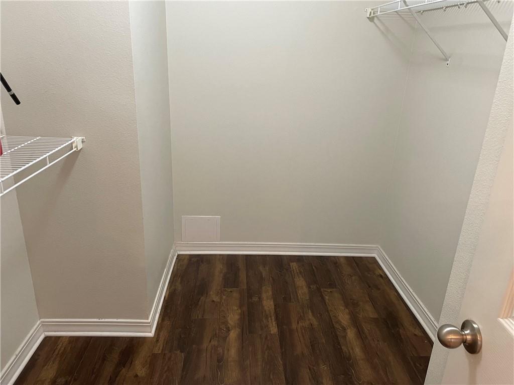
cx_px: 257
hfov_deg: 67.3
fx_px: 386
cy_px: 192
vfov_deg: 53.1
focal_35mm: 26
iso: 160
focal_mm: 4.2
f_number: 1.6
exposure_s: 1/60
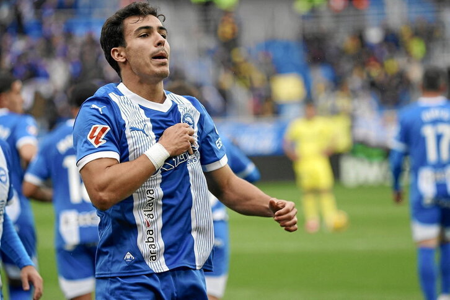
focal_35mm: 368
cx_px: 225
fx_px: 4597
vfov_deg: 3.7
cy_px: 150
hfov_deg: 5.6
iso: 1600
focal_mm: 368
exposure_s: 1/800
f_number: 7.1
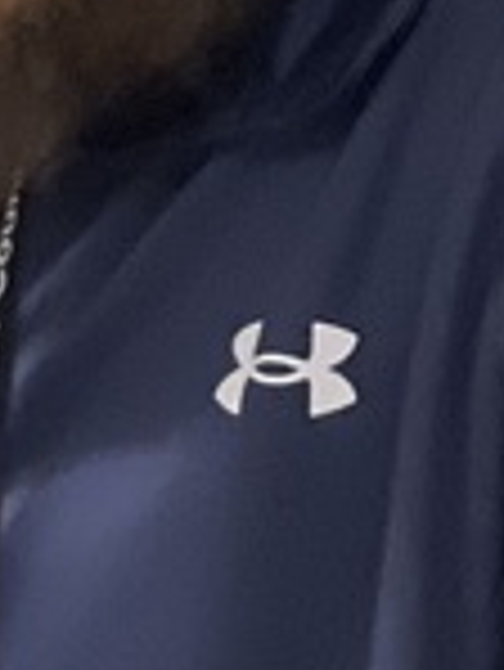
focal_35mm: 530
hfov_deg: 2.8
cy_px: 1246
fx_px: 10274
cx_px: -513
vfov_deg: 3.7
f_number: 2.8
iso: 320
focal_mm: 9
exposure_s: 1/40
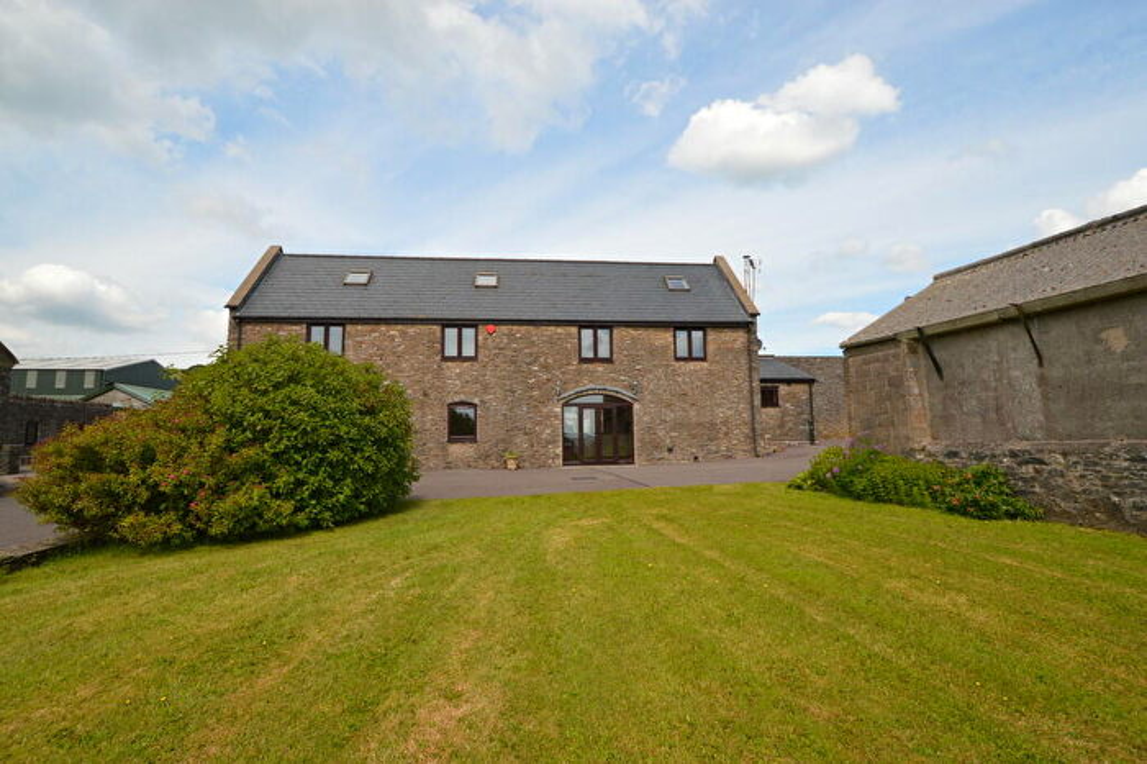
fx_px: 573
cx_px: 574
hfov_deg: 90.0
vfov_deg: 67.3
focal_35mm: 18
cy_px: 382
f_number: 8
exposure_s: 1/200
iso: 100
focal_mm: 12
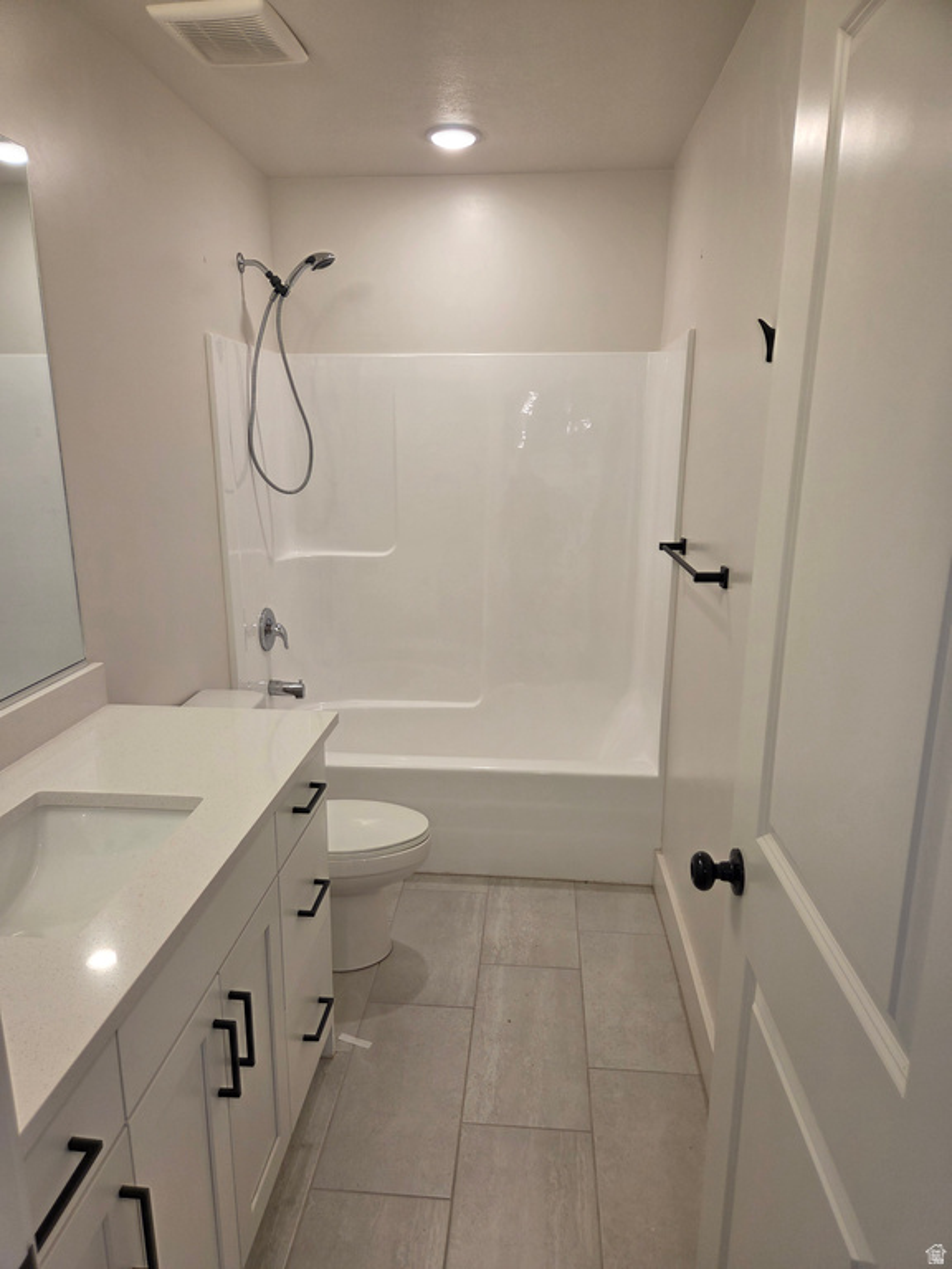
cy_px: 634
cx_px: 476
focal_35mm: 23
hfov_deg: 58.9
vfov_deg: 73.9
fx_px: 843
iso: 80
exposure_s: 1/120
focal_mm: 5.4
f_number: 1.8
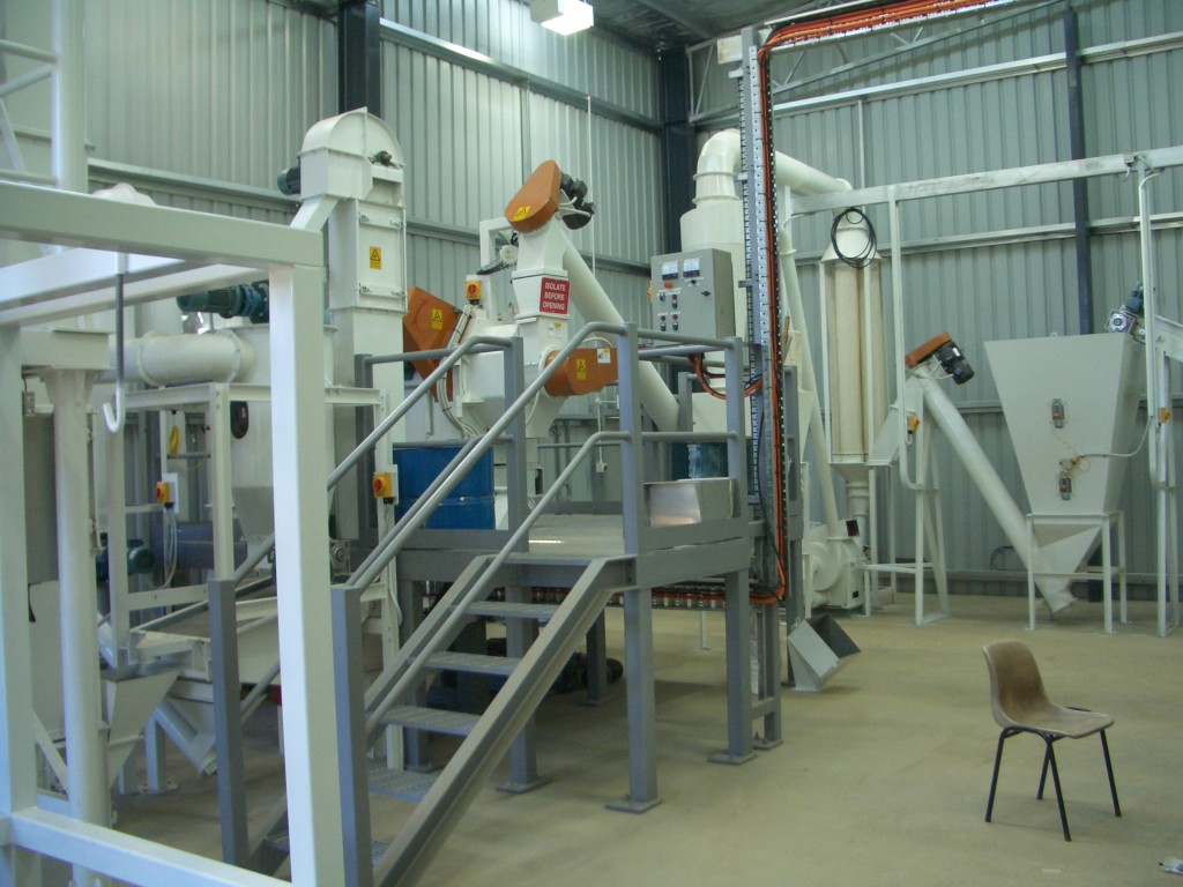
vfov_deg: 40.7
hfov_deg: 52.6
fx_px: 1196
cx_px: 592
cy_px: 444
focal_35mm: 35
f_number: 2.6
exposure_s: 1/100
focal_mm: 5.8
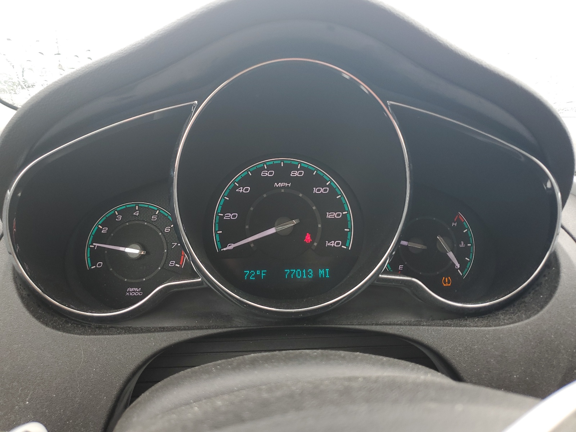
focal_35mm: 26
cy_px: 216
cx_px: 288
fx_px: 433
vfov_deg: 53.1
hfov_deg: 67.3
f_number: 1.5
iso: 50
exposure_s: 1/132
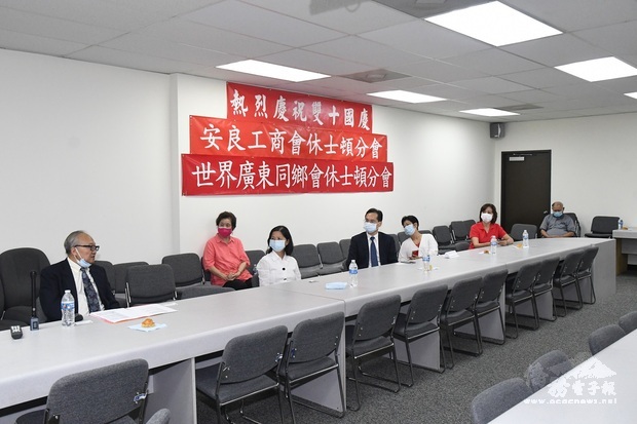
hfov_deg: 57.2
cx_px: 318
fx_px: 584
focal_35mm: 33
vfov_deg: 39.9
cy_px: 212
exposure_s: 1/125
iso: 3200
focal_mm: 22
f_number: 5.6
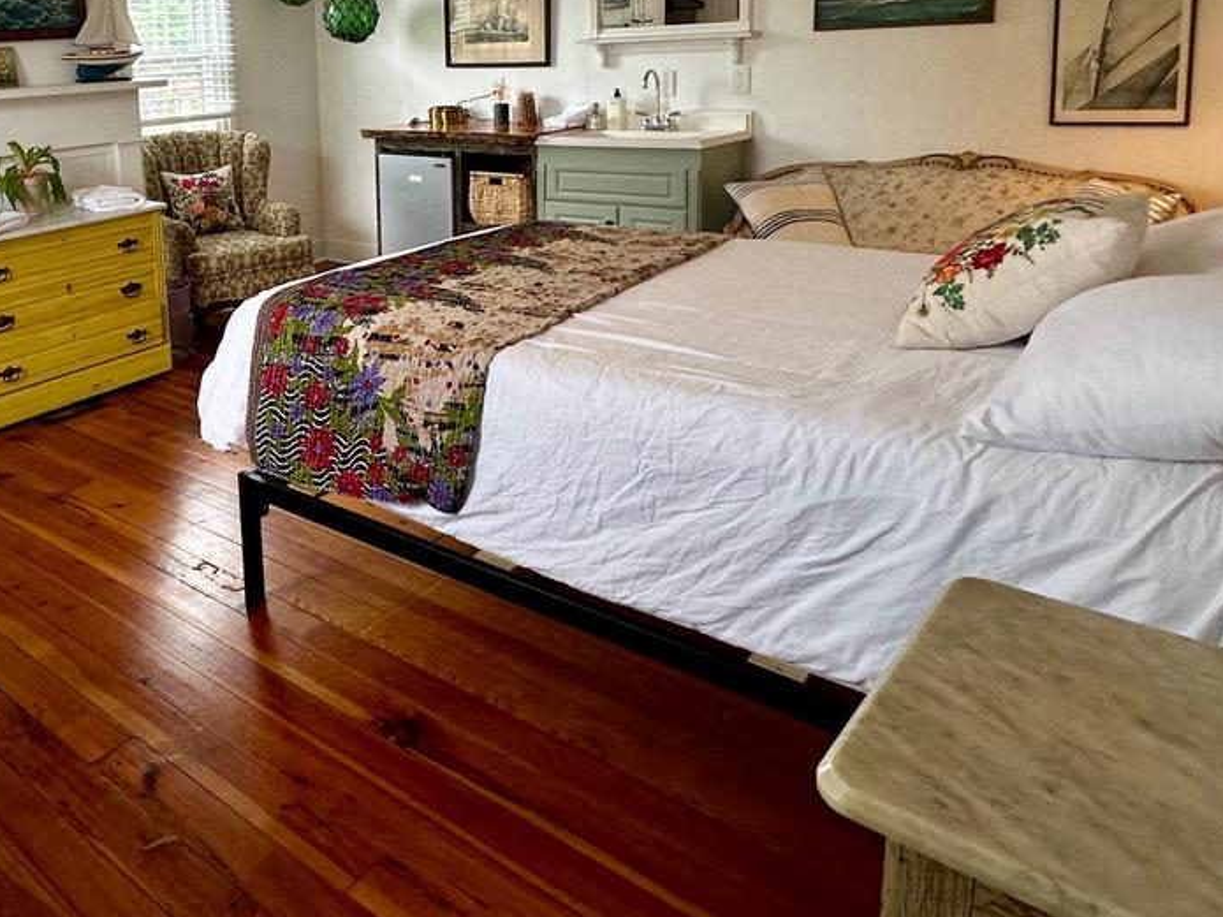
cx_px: 259
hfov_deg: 57.4
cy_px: 206
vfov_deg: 46.1
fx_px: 1024
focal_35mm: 29
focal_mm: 2.22
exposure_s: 1/120
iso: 160
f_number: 2.2
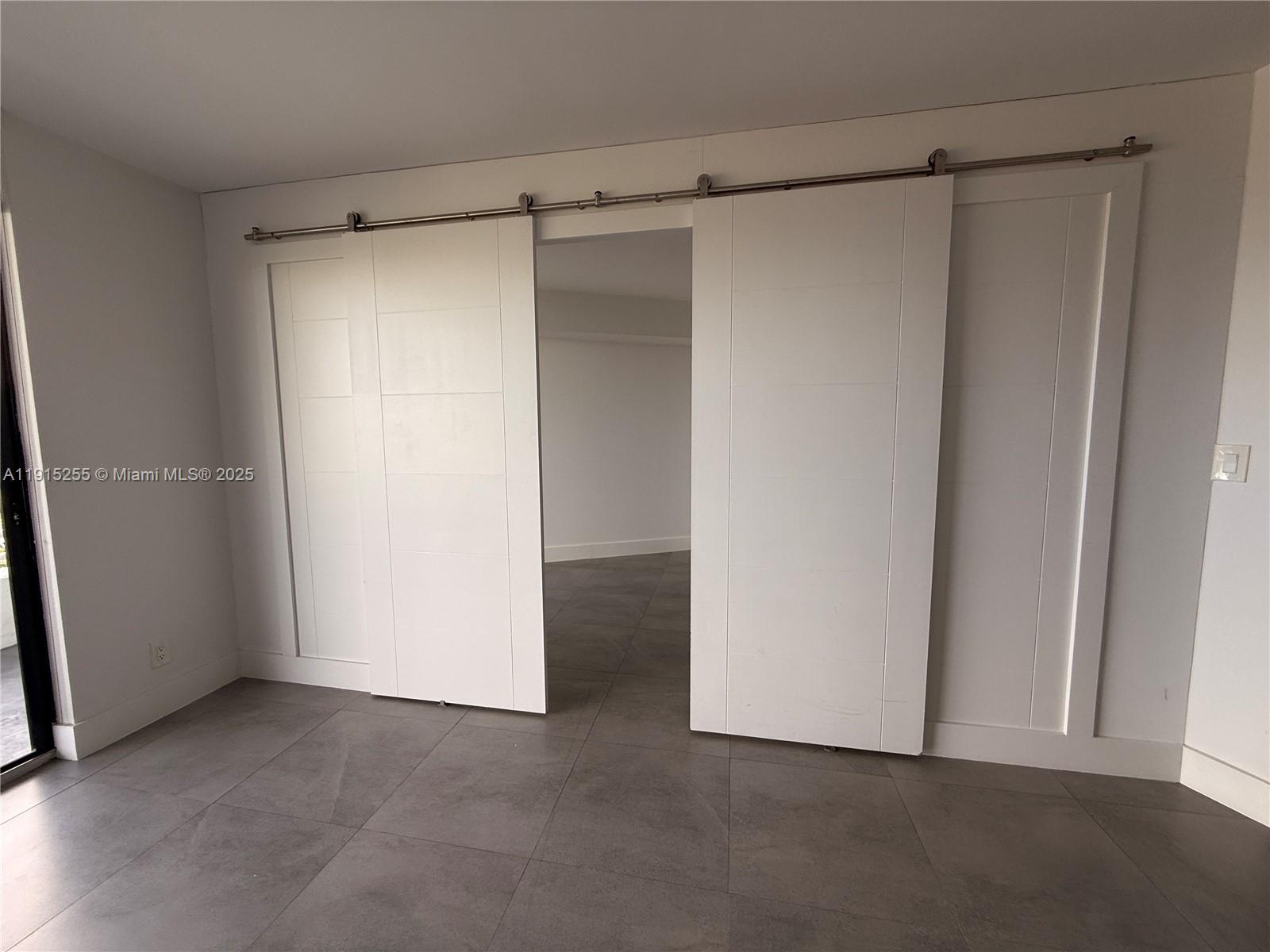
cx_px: 635
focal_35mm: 14
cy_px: 476
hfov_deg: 102.1
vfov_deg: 85.7
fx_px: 514
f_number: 2.2
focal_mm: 2.22
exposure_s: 1/99
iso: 64
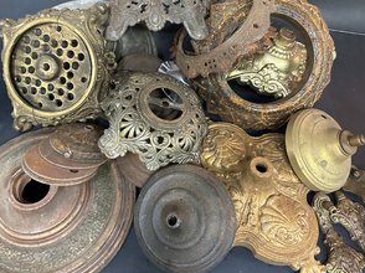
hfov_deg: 63.4
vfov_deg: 49.6
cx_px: 171
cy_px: 127
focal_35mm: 28
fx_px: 295
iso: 800
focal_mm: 6.86
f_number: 1.78
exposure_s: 1/60
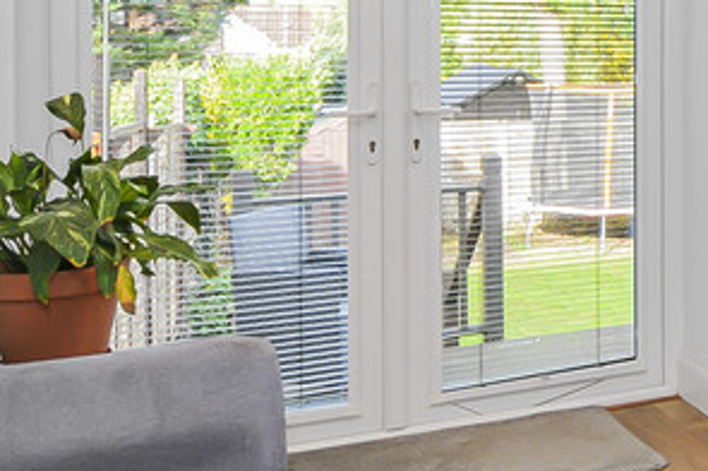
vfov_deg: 25.2
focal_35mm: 52
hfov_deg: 31.1
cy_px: 50
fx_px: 1022
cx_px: 886
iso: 320
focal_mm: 10
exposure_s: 1/10
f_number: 11
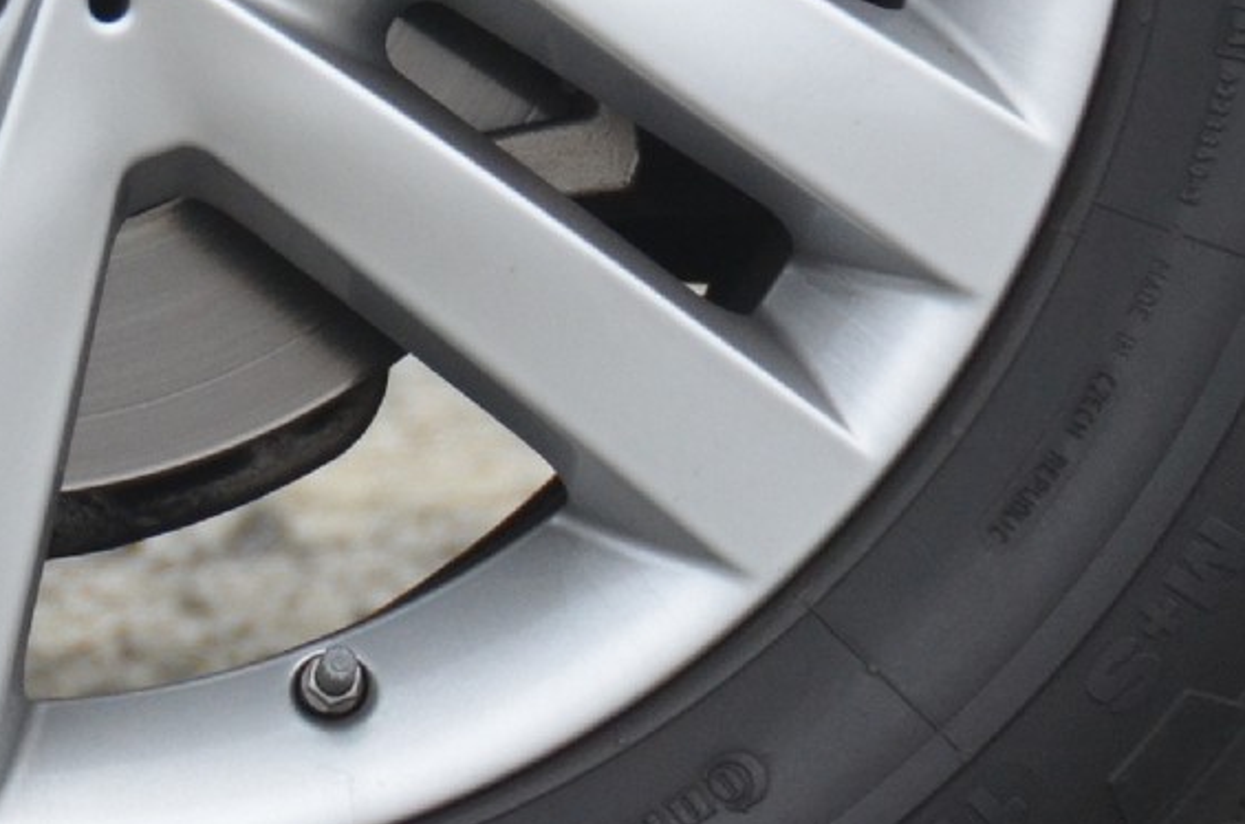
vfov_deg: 1.2
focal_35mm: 1129
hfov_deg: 1.8
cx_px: 24
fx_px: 38957
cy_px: -282
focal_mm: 170
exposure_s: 1/640
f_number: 5.6
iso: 800
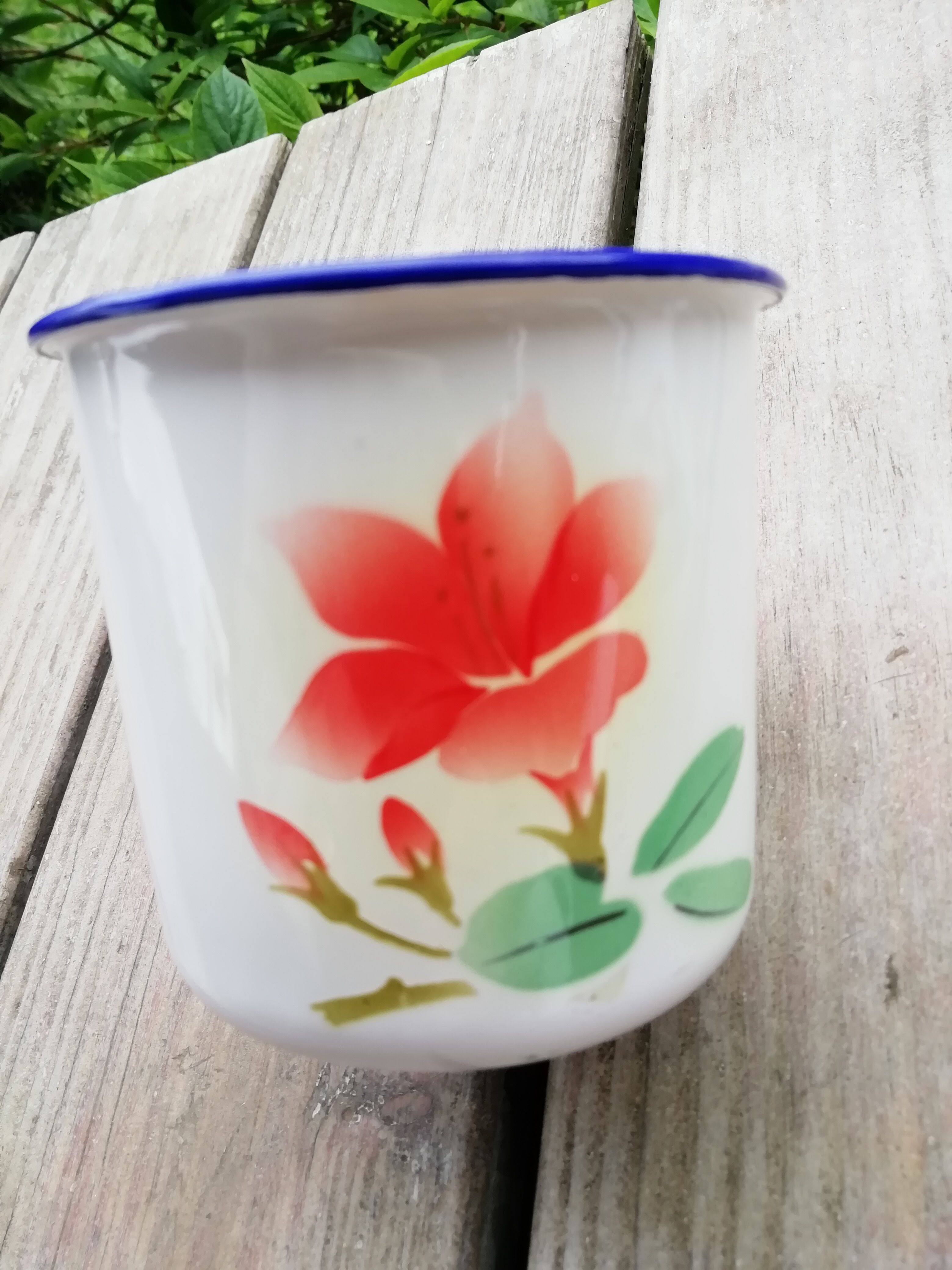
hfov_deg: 53.1
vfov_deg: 67.3
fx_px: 953
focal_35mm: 26
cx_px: 476
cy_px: 635
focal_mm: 3.21
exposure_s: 1/195
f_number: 2.2
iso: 50
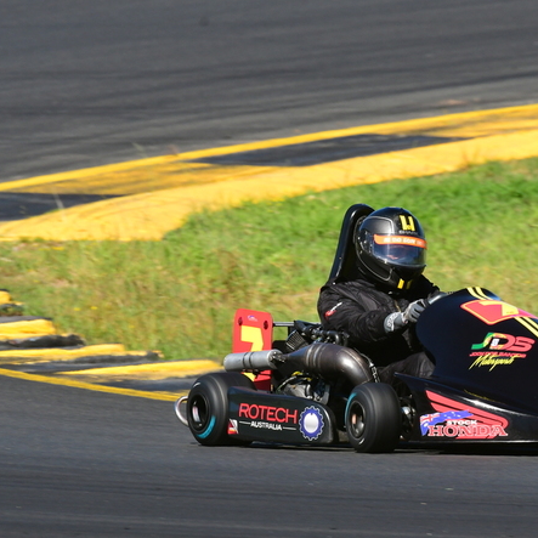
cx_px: 463
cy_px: 282
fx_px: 17795
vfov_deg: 1.7
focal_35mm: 1012
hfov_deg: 1.7
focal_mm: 440
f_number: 11
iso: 500
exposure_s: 1/640
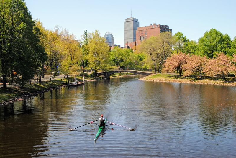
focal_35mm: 42
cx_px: 118
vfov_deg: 32.0
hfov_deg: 46.3
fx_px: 276
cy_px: 79
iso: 100
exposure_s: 1/160
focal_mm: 28
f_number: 6.3
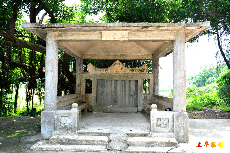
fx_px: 198
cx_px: 115
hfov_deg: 60.3
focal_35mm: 31
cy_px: 76
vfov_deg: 42.3
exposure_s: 1/160
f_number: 3.5
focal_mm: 31
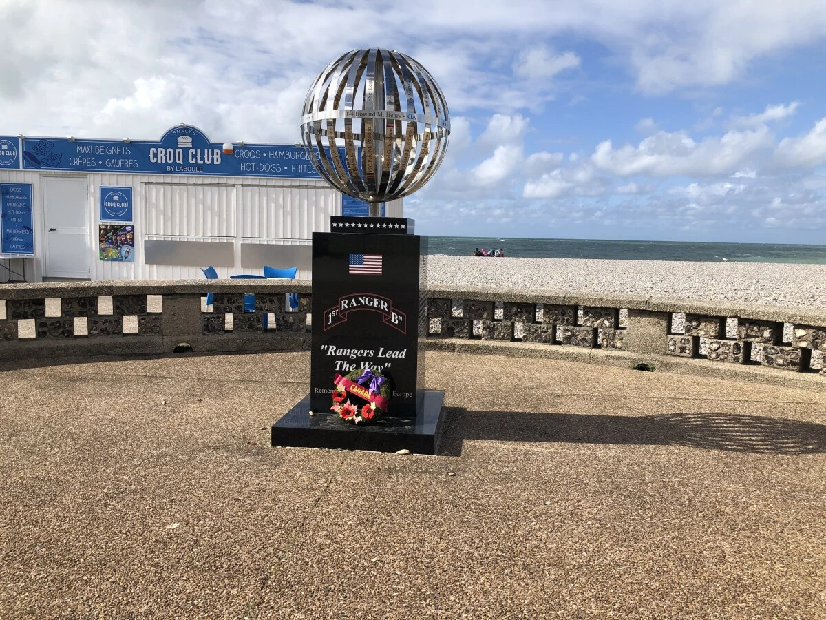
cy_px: 310
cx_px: 413
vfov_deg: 49.7
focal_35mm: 28
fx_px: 668
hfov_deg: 63.4
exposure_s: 1/2433
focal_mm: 4
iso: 20
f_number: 1.8
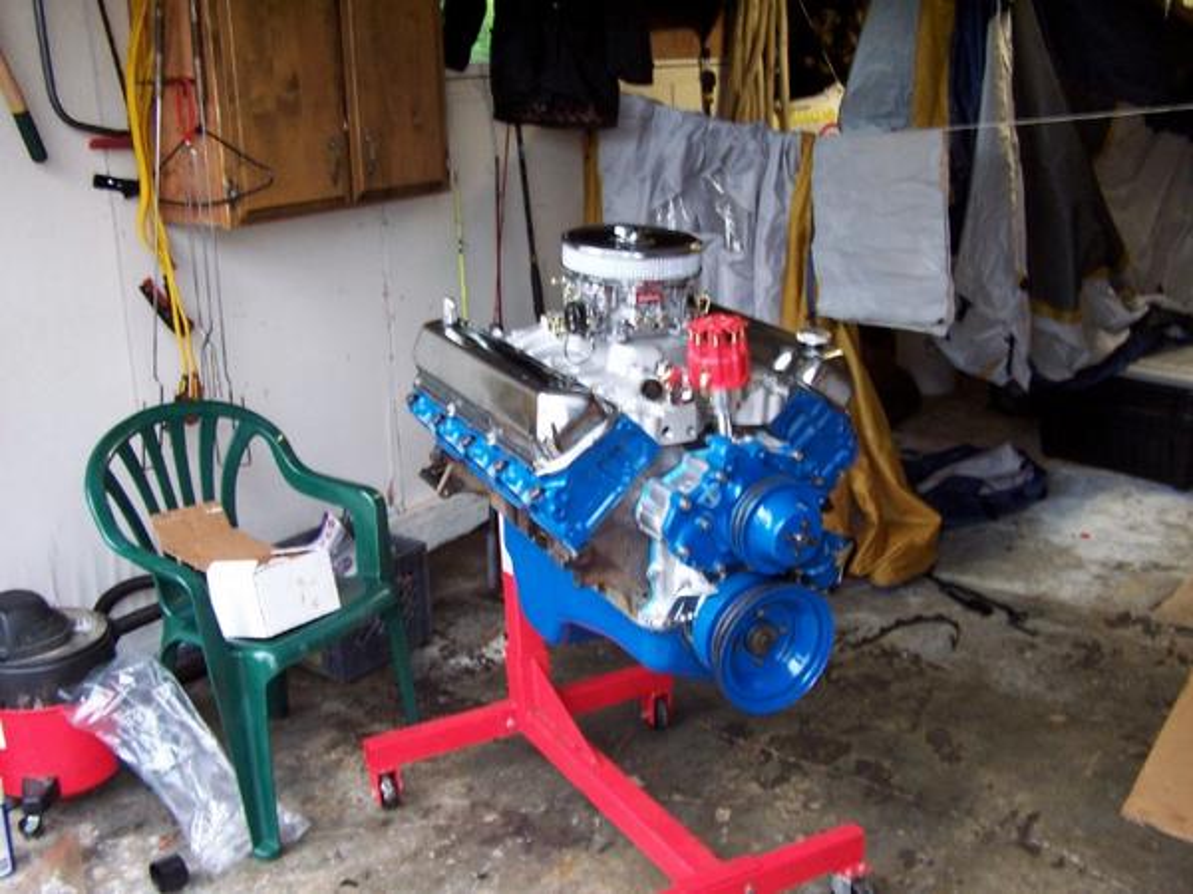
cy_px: 447
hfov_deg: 49.0
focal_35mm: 38
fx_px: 1310
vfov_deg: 37.7
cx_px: 596
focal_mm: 6.3
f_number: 2.8
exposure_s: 1/15
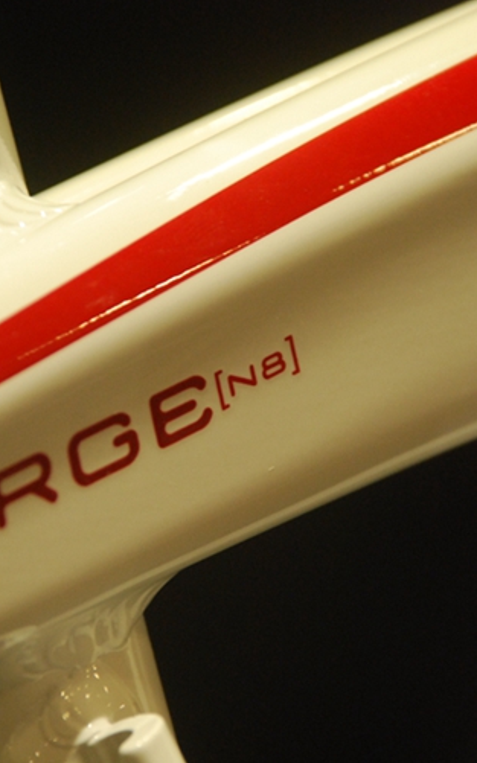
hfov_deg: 4.2
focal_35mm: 310
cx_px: 235
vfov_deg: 6.8
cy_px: 382
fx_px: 6445
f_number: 5.6
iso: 800
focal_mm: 135
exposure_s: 1/50
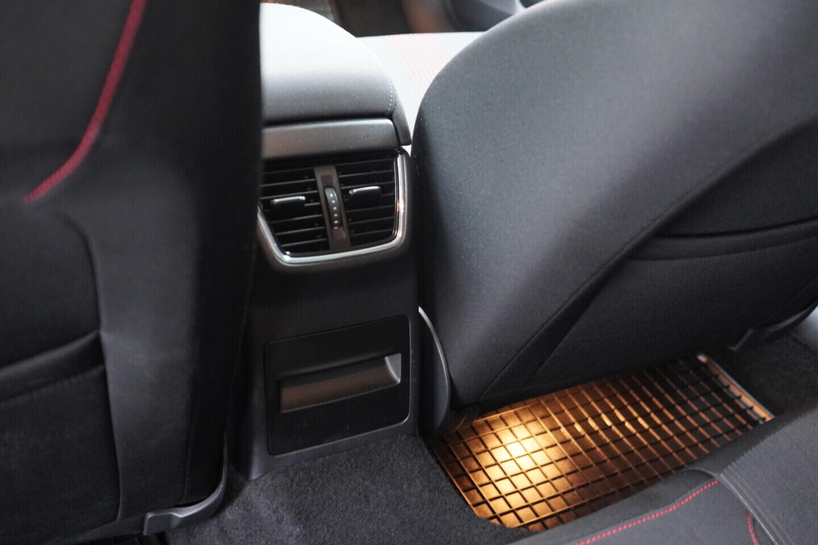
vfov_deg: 36.9
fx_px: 818
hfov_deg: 53.1
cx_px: 409
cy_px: 272
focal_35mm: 36
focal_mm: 24
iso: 3200
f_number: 2.8
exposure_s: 1/40
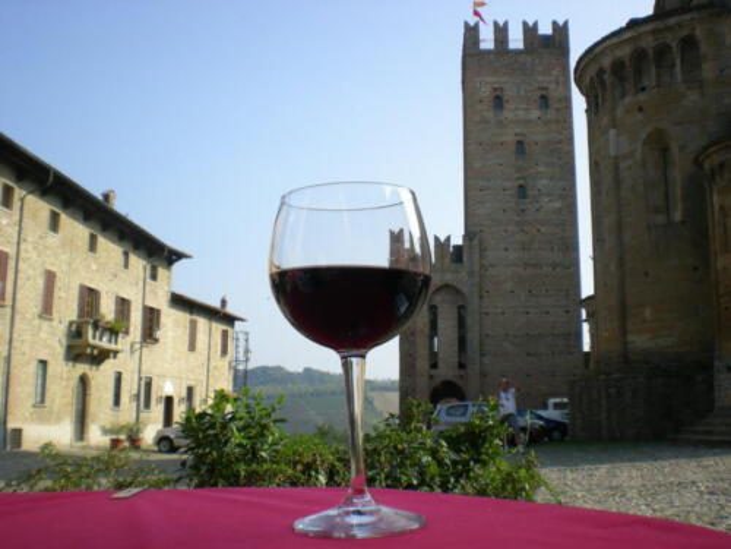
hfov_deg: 49.0
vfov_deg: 37.7
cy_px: 274
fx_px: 802
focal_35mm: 38
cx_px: 366
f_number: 4.6
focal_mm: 6.3
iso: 50
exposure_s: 1/276
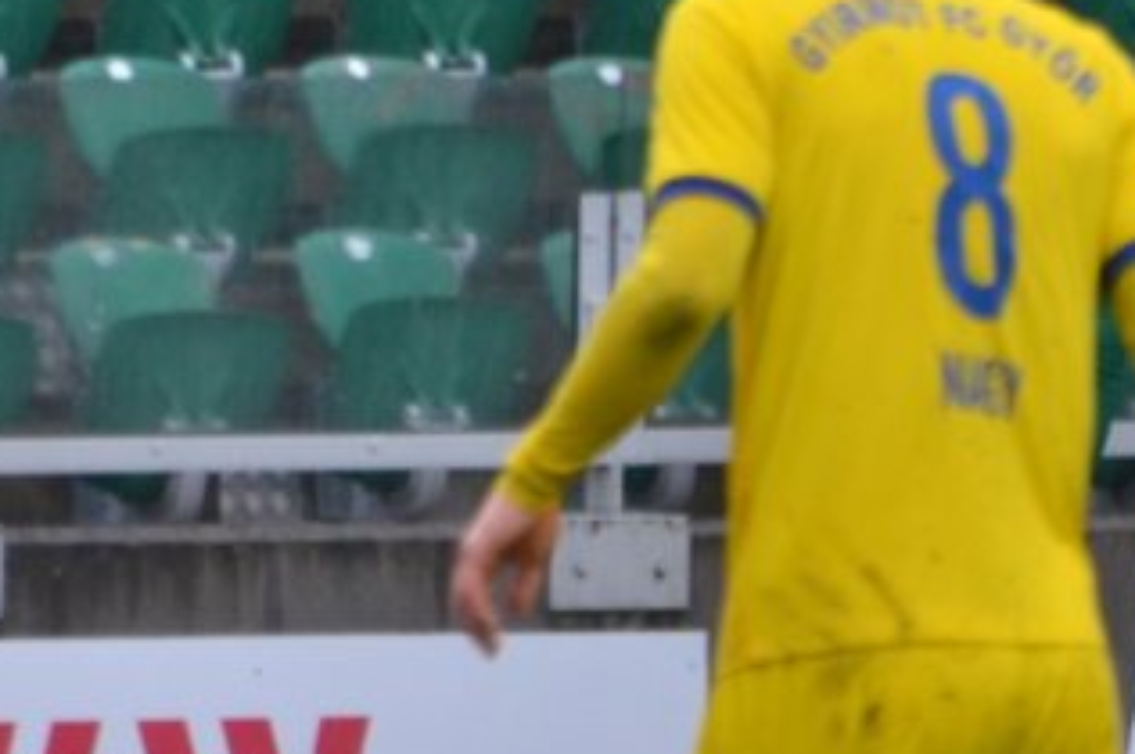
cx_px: 1728
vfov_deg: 0.8
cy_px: 454
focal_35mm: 1707
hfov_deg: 1.2
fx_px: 53761
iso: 500
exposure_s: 1/125
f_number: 7.1
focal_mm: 300
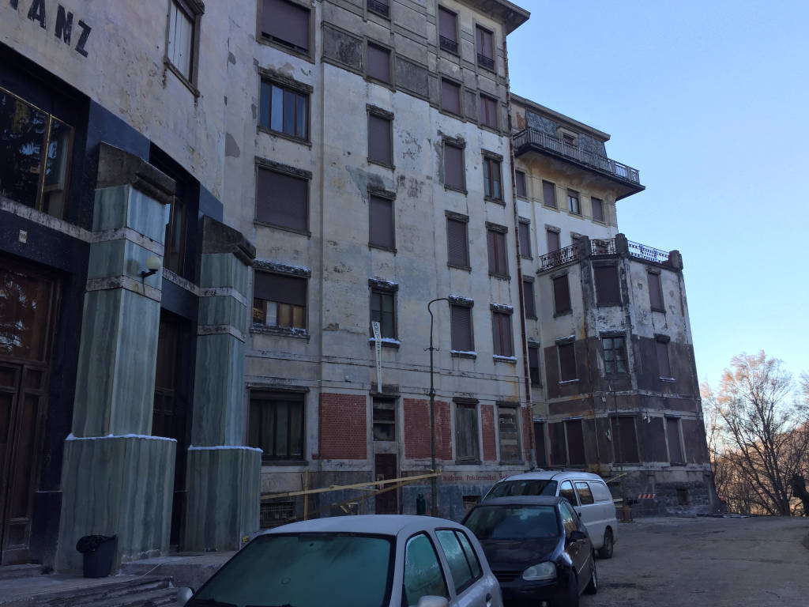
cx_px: 404
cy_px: 304
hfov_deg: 61.7
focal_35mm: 29
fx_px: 678
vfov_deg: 48.2
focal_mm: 4.15
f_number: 2.2
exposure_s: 1/276
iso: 32
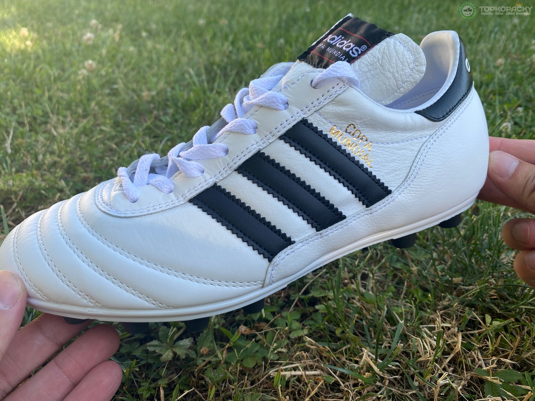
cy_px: 200
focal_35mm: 26
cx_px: 268
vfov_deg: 53.1
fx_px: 402
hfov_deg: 67.3
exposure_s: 1/288
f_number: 1.8
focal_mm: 4.25
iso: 32
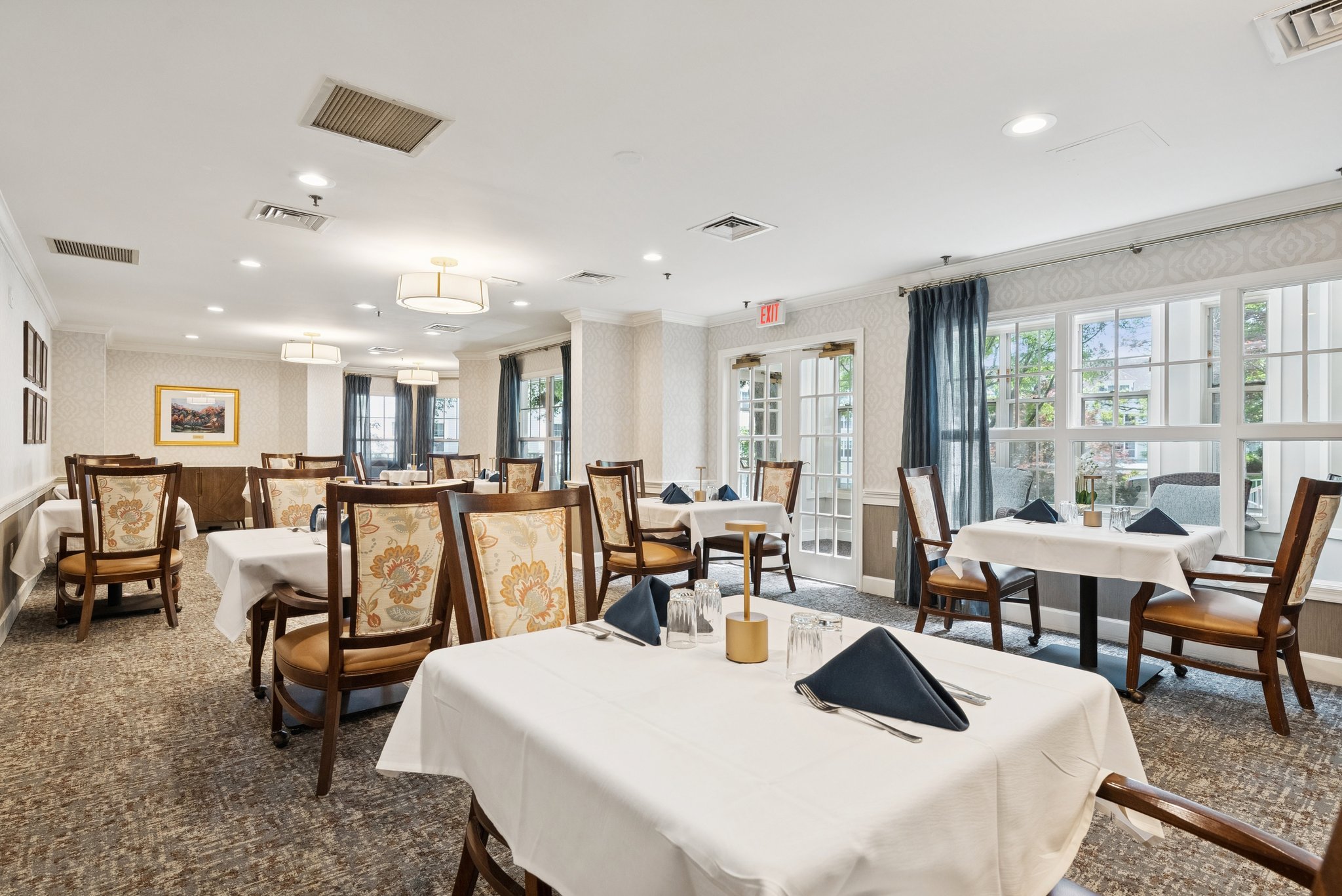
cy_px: 448
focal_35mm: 17
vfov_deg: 70.5
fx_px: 634
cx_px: 671
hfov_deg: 93.3
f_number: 7.1
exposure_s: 1/30
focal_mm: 17
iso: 640
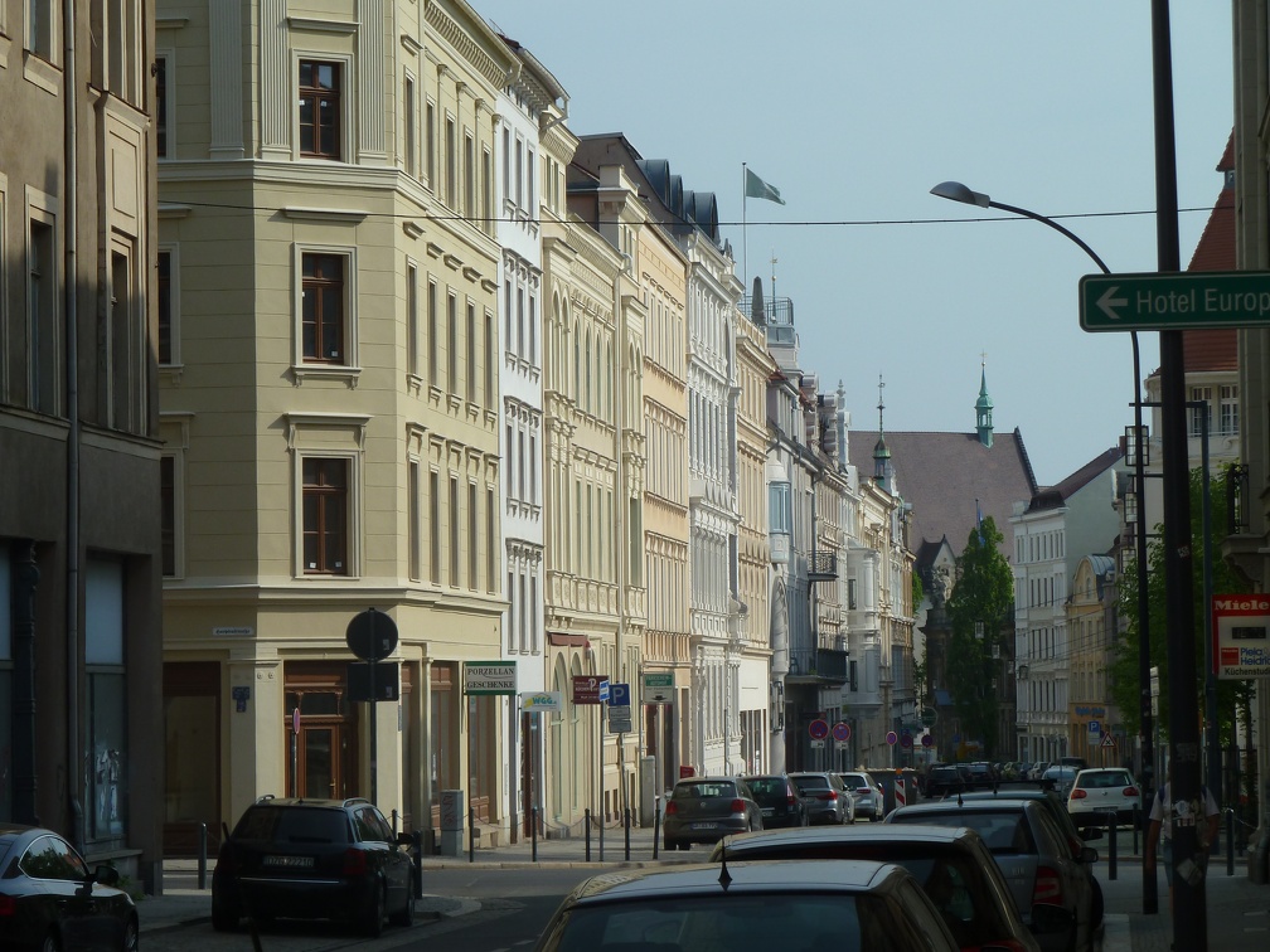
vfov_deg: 11.6
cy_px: 476
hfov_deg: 15.4
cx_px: 635
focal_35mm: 128
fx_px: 4696
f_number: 5.6
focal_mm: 21
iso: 80
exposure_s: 1/500
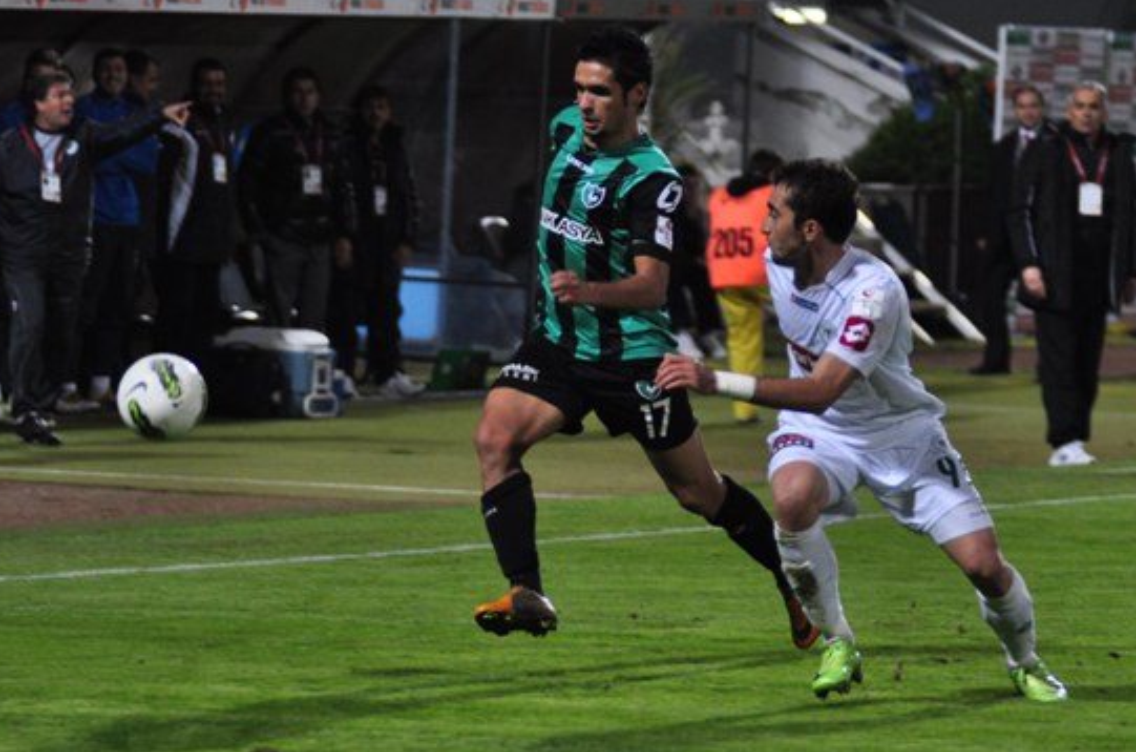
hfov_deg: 9.7
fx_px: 6706
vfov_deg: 6.4
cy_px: 359
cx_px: 605
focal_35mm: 213
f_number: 2.8
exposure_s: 1/500
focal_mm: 120
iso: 500
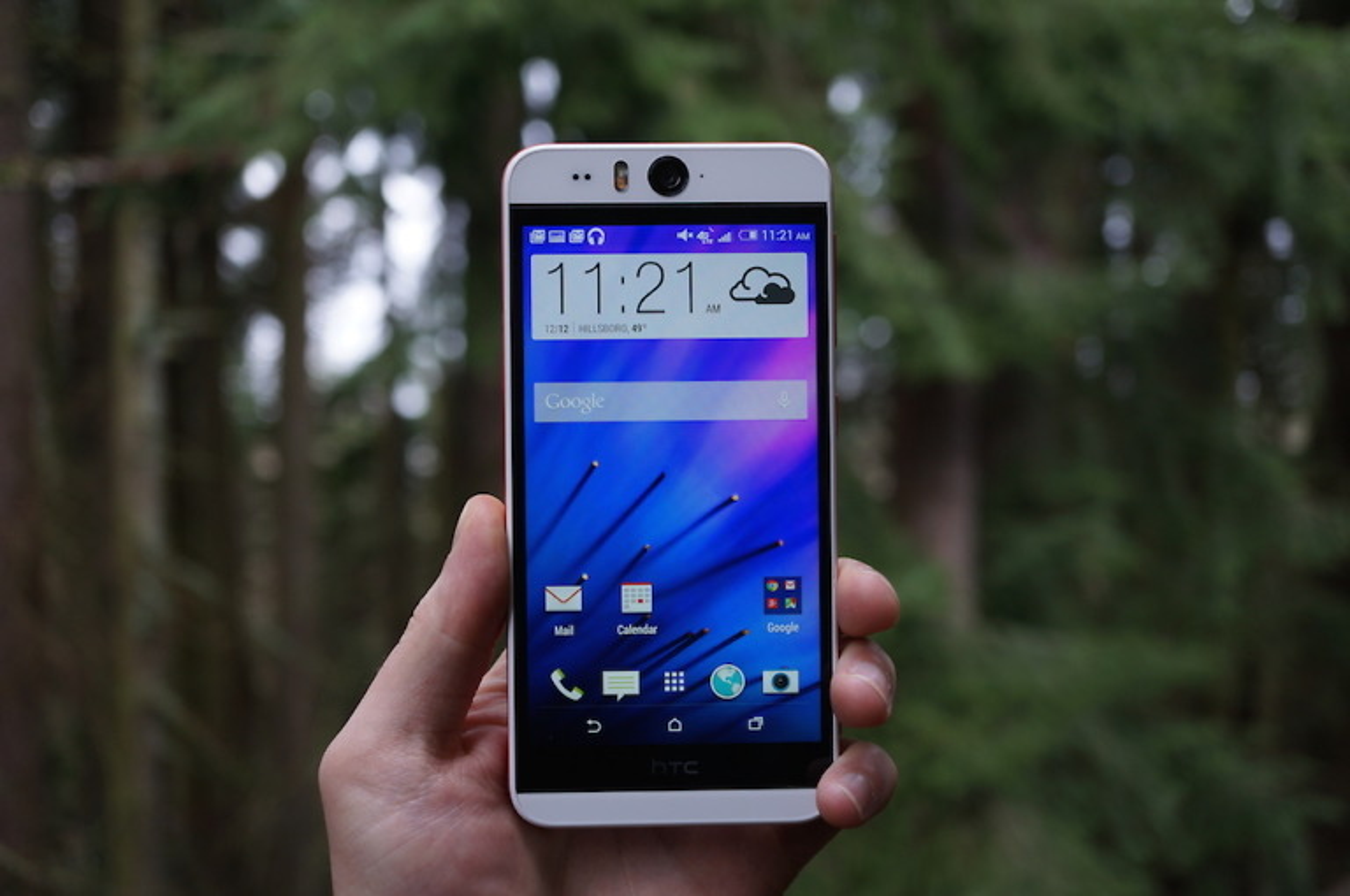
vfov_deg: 29.8
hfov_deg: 43.7
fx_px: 1685
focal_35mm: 45
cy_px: 448
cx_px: 675
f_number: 4
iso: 160
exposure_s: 1/60
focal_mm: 30
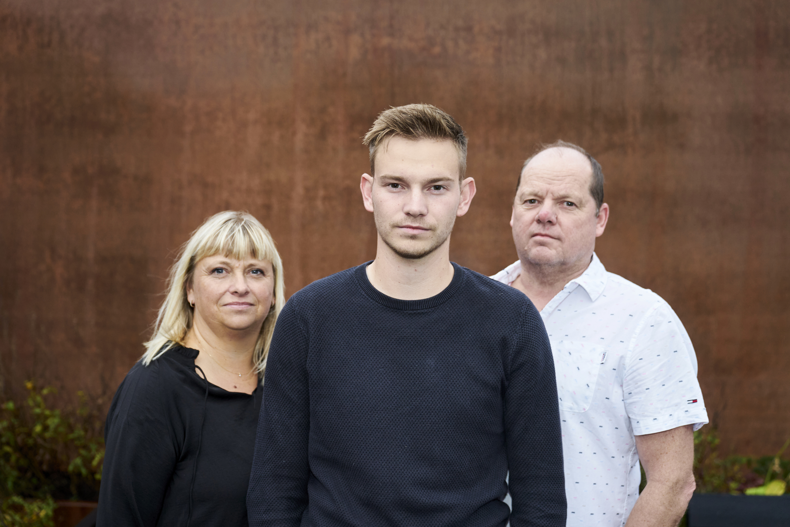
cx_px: 395
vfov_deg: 31.9
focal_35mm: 42
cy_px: 264
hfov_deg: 46.4
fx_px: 922
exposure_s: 1/125
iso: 400
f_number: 2.8
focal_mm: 42
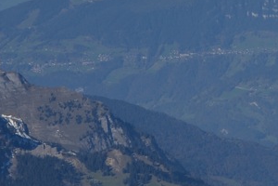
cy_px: 152
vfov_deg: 4.5
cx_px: 665
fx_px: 2371
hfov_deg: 6.4
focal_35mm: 307
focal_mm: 45
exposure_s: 1/320
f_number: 8
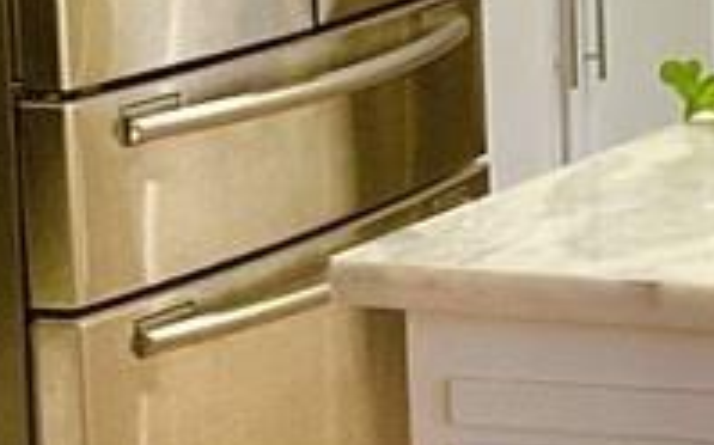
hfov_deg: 8.8
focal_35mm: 223
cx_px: 1554
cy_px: -36
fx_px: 4336
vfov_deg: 5.9
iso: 80
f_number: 1.8
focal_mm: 3
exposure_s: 1/60
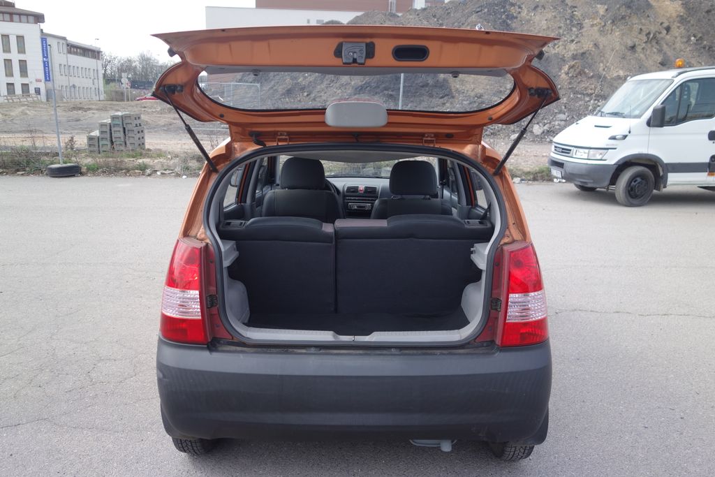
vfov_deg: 46.4
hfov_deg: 65.5
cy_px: 238
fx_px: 556
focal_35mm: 28
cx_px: 358
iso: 125
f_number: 2.8
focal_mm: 10.4
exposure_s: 1/500
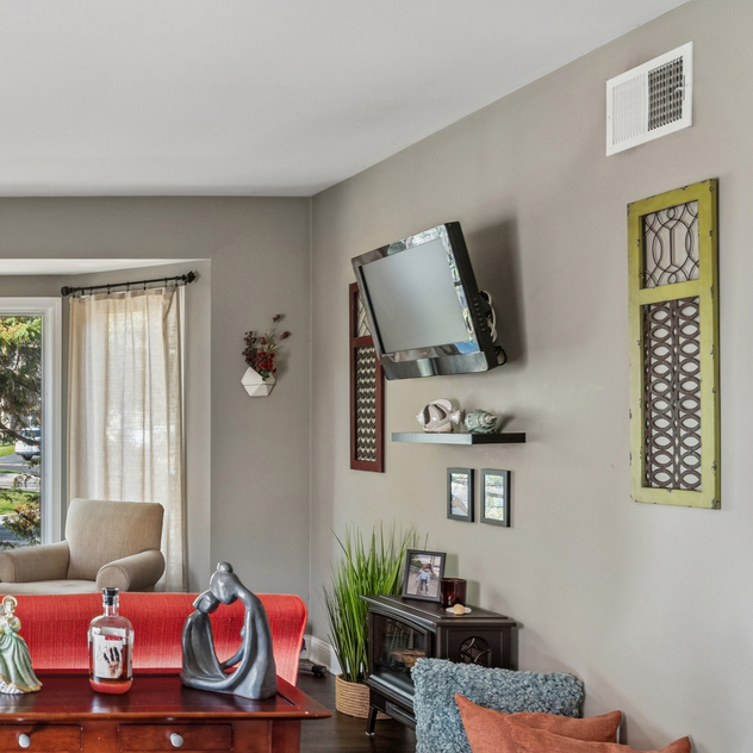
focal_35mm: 37
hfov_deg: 41.6
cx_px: 83
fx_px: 911
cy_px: 436
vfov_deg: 44.8
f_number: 8
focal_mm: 17
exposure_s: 1/20
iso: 200
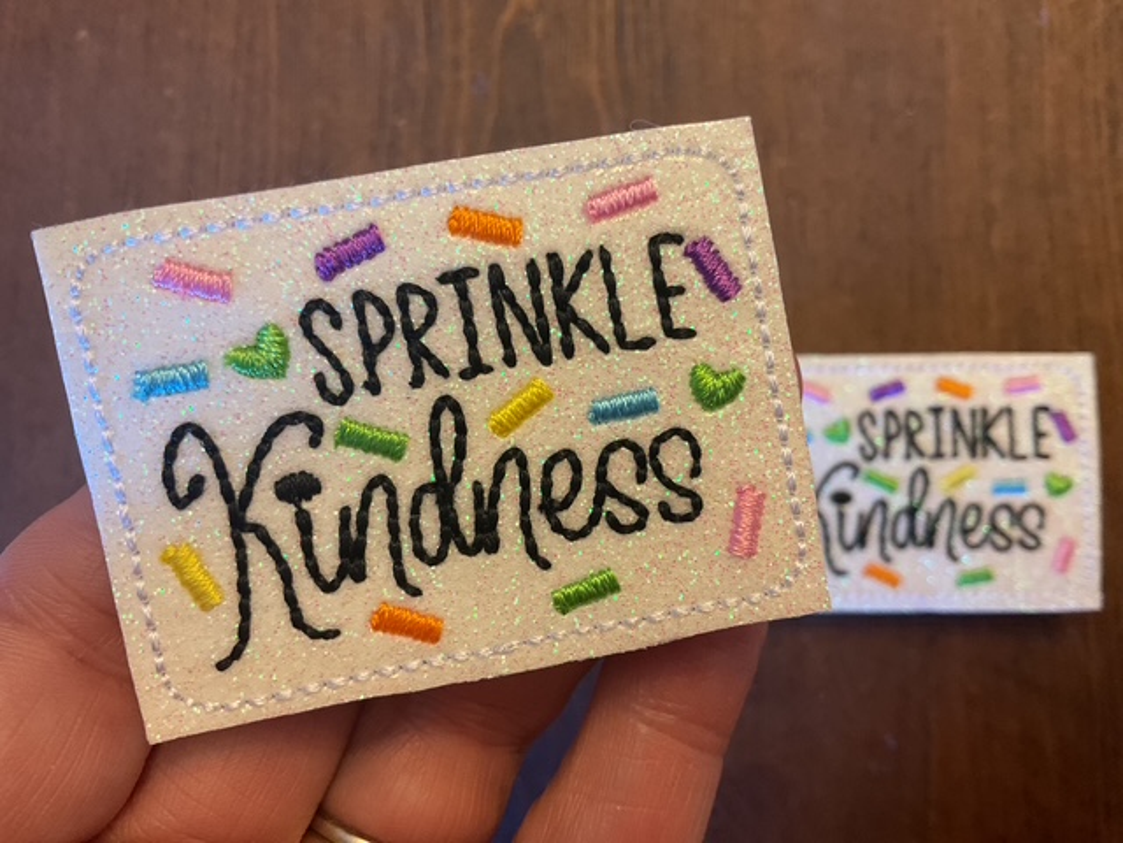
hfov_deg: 61.7
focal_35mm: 29
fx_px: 941
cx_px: 562
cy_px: 422
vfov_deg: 48.2
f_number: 1.8
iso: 125
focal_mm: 3
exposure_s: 1/60
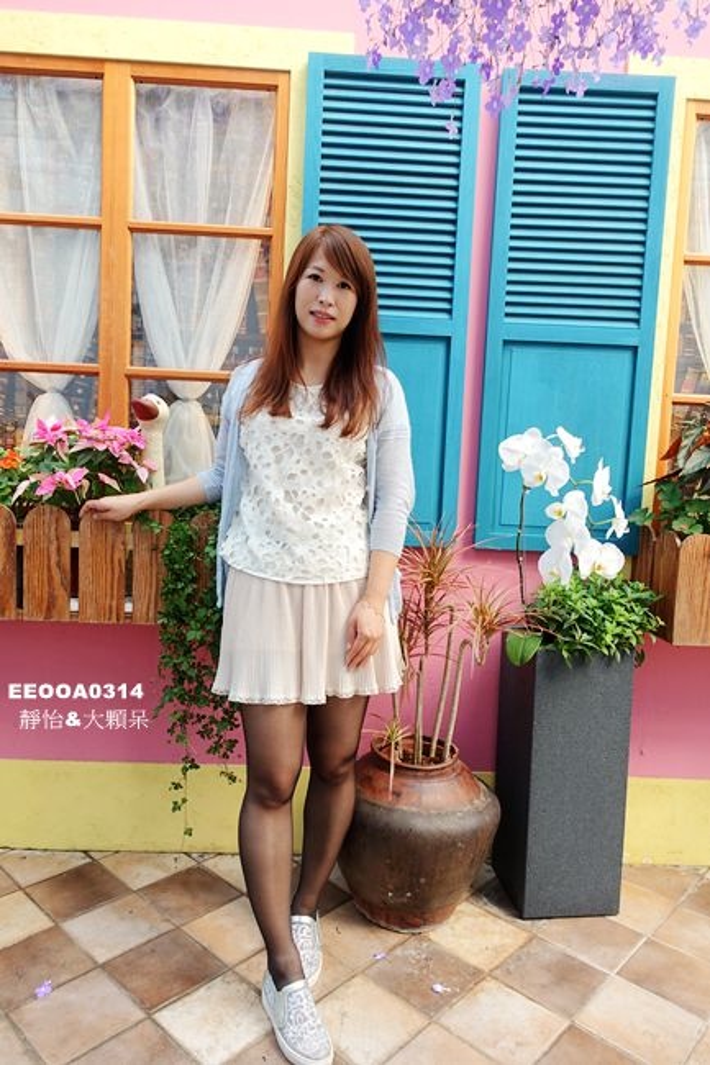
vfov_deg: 73.8
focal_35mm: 24
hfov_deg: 53.1
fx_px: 710
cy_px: 532
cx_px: 355
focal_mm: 8.8
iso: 125
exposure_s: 1/125
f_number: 2.8
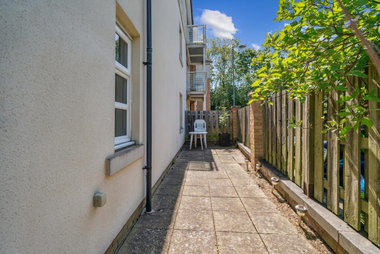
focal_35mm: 16
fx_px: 169
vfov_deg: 73.8
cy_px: 127
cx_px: 190
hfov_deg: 96.7
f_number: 5
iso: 640
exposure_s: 1/800
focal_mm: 16
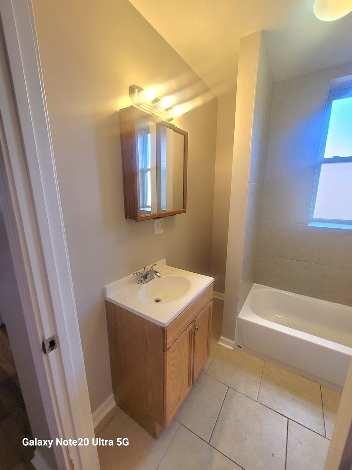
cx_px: 176
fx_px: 176
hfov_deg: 89.9
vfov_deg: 106.2
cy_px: 235
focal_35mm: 13
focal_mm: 2.2
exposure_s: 1/120
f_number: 2.2
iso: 100
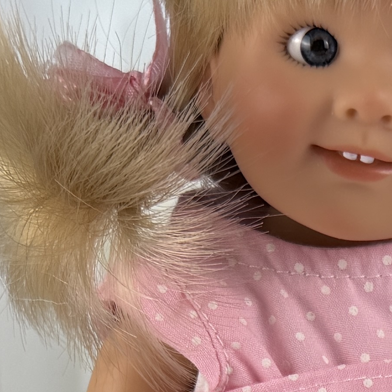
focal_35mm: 135
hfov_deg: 12.9
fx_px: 1730
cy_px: 606
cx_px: 295
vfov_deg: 12.3
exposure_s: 1/308
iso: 80
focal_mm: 6.76
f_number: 1.78
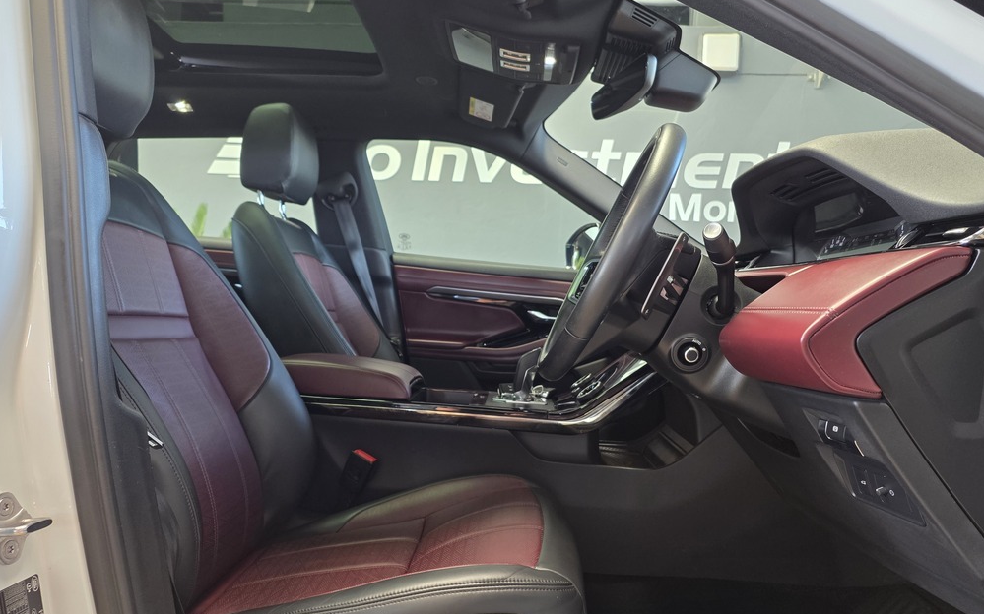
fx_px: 670
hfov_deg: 72.6
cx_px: 485
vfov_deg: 49.0
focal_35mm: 25
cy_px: 369
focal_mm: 6.25
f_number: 1.7
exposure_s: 1/100
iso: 320
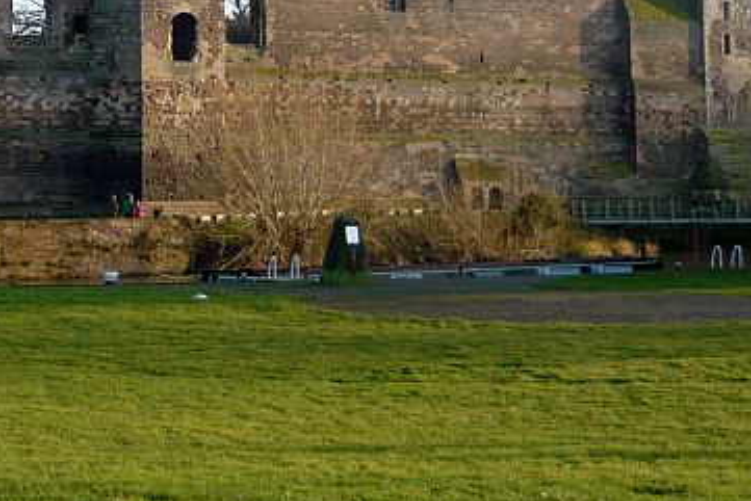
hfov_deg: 25.5
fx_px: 1586
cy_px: -12
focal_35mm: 76
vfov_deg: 17.5
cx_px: 23
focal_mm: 5.5
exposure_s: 1/320
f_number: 2.8
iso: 100
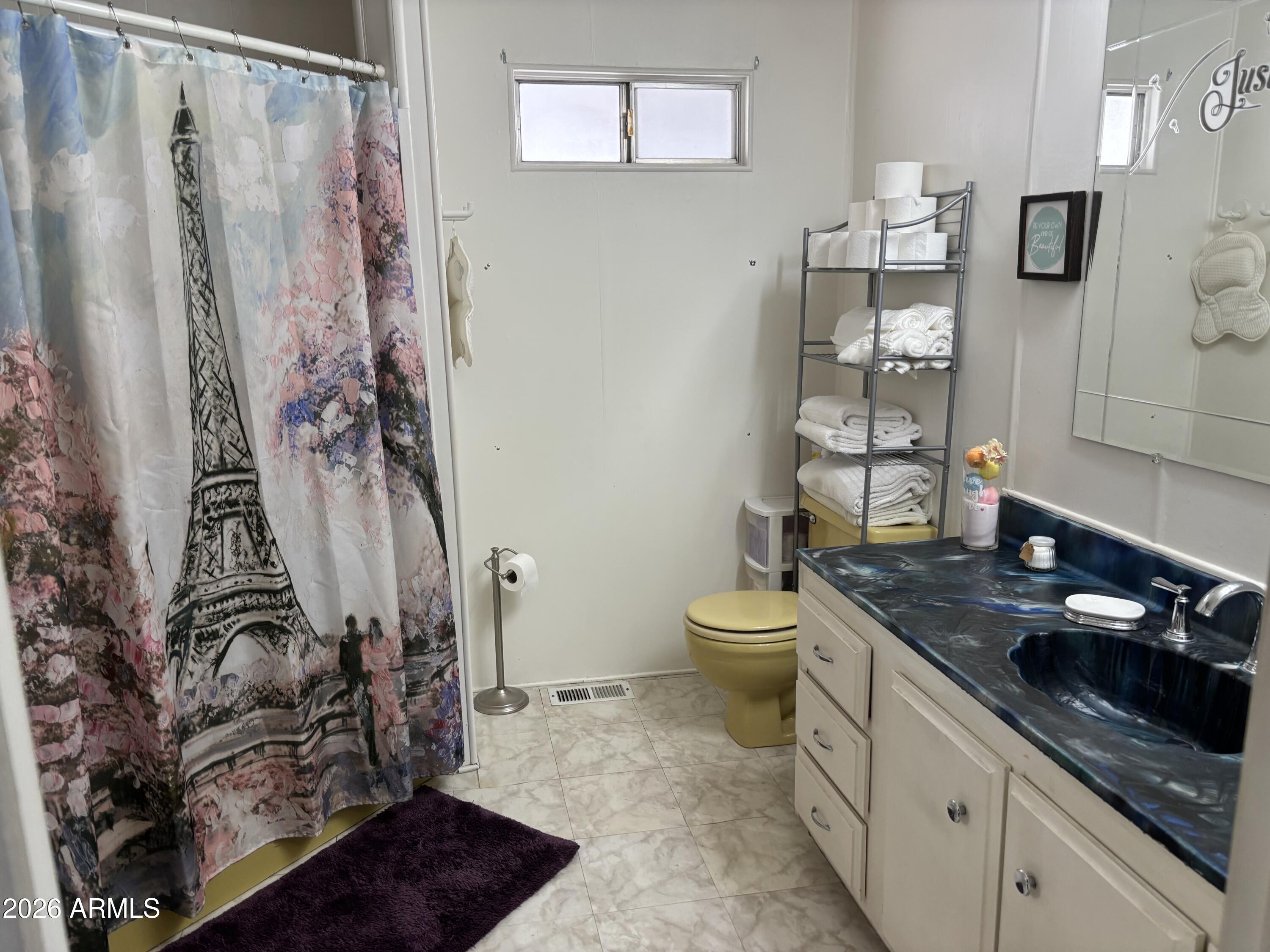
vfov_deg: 53.1
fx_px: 954
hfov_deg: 67.3
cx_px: 635
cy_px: 476
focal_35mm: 26
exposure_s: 1/120
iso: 125
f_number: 1.6
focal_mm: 5.96
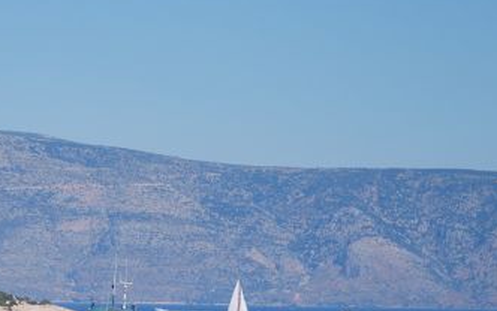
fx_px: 3998
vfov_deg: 4.4
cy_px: 357
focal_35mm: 295
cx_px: 109
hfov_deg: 7.1
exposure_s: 1/500
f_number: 5.6
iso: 100
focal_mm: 80
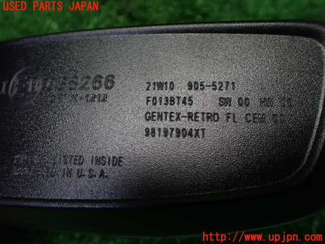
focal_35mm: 30
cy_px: 122
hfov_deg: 60.0
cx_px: 162
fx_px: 282
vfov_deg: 46.8
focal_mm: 5.4
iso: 500
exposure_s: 1/125
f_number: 2.3
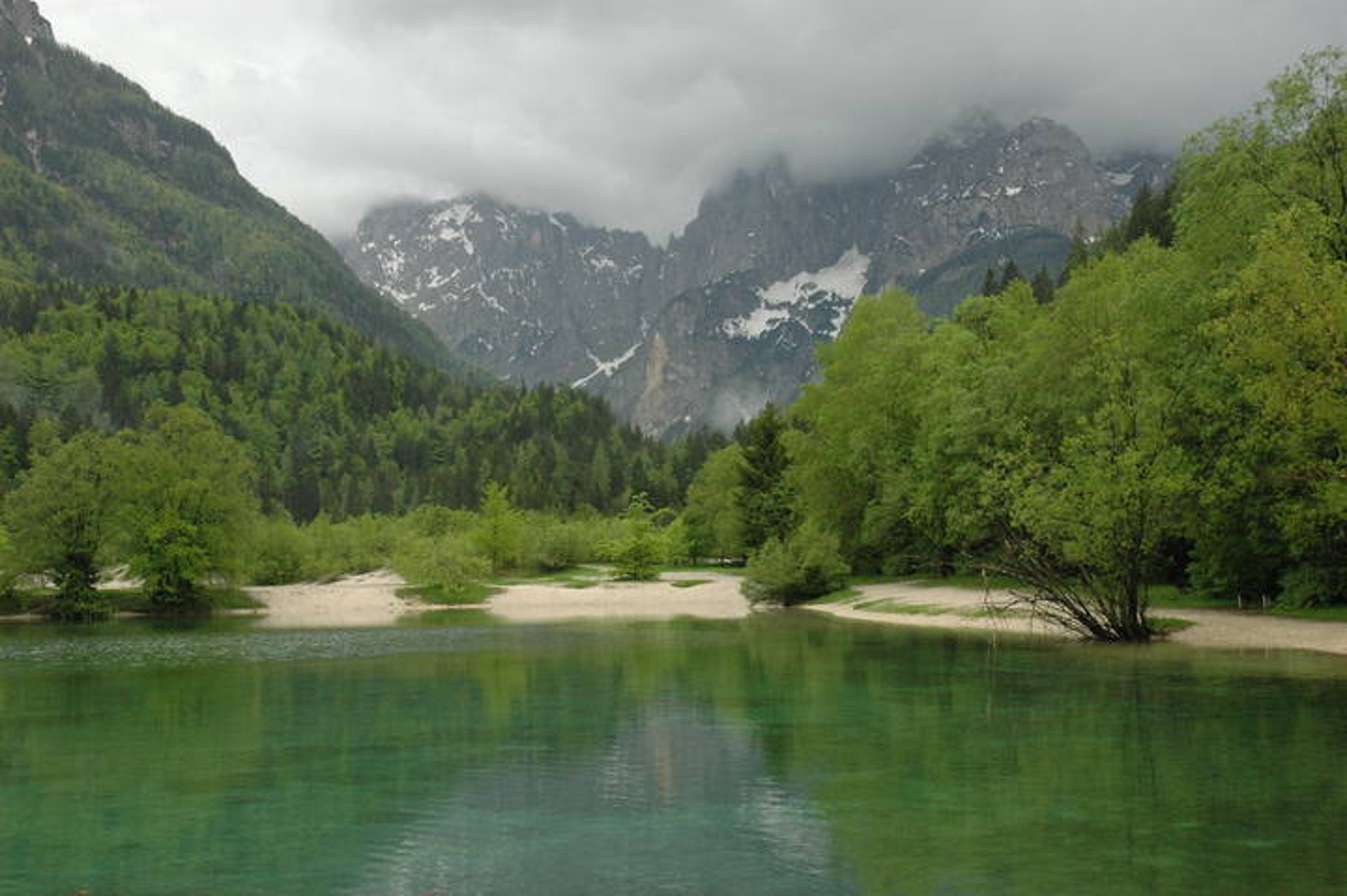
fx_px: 1739
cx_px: 674
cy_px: 448
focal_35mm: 46
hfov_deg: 42.4
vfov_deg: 28.9
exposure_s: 1/320
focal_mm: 31
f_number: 9
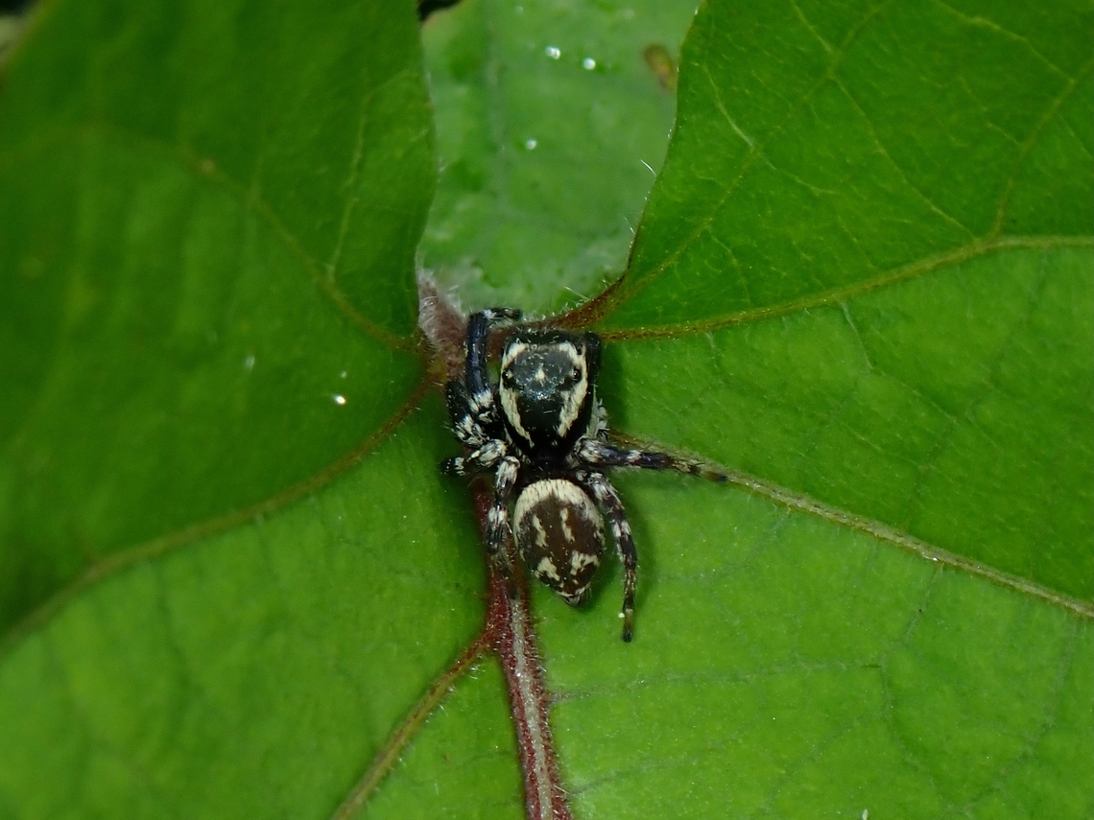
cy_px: 410
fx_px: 3160
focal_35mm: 100
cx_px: 547
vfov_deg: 14.8
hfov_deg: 19.6
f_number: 6.3
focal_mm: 18
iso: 200
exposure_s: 1/200
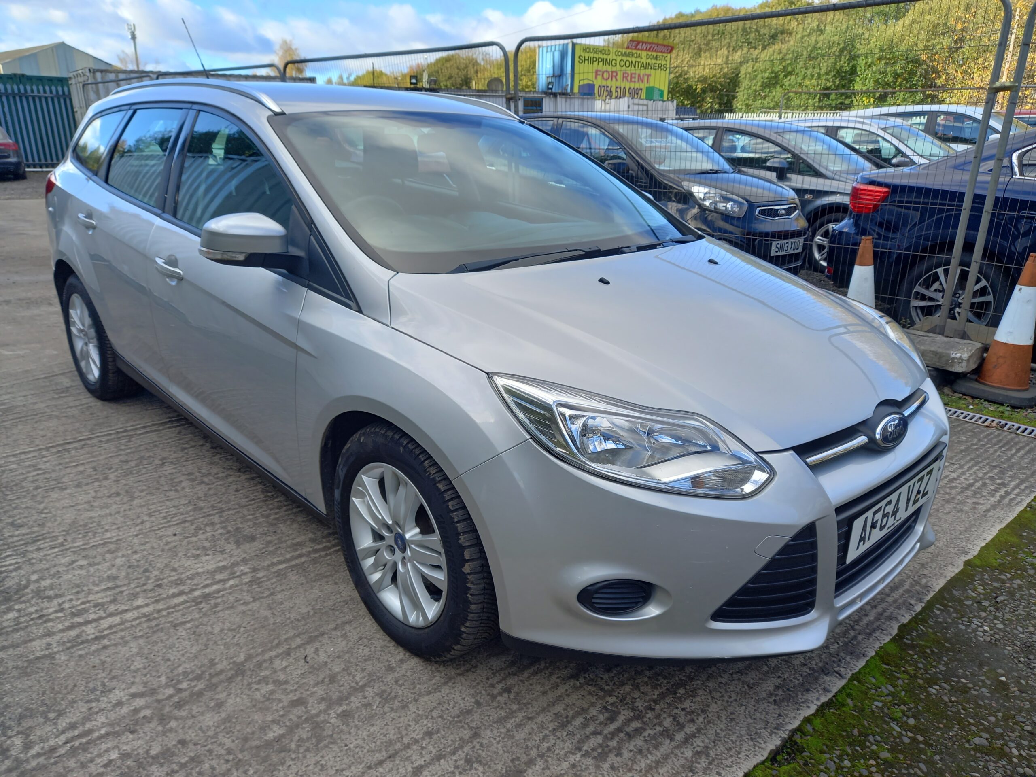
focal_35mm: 25
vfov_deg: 54.9
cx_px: 518
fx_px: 748
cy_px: 388
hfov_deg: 69.4
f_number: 2
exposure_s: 1/216
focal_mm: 4.6
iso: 25
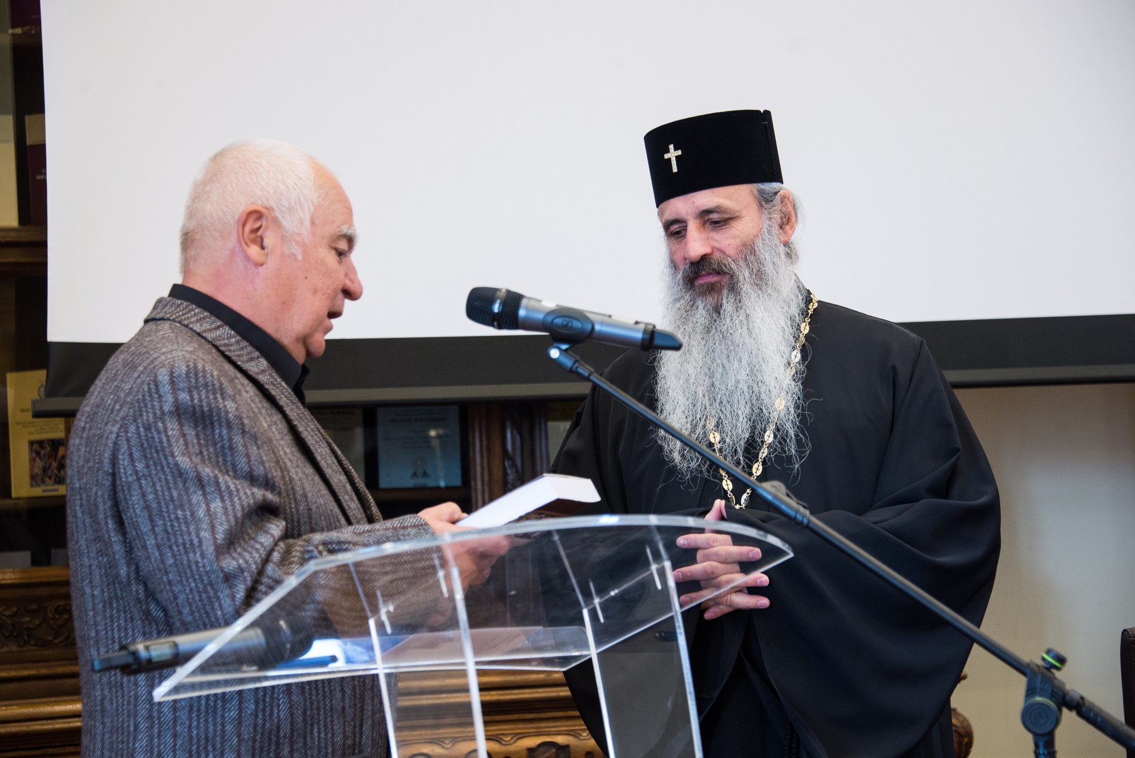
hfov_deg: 20.4
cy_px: 379
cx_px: 568
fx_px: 3154
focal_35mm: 100
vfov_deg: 13.7
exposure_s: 1/30
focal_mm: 100
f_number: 5.3
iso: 2000
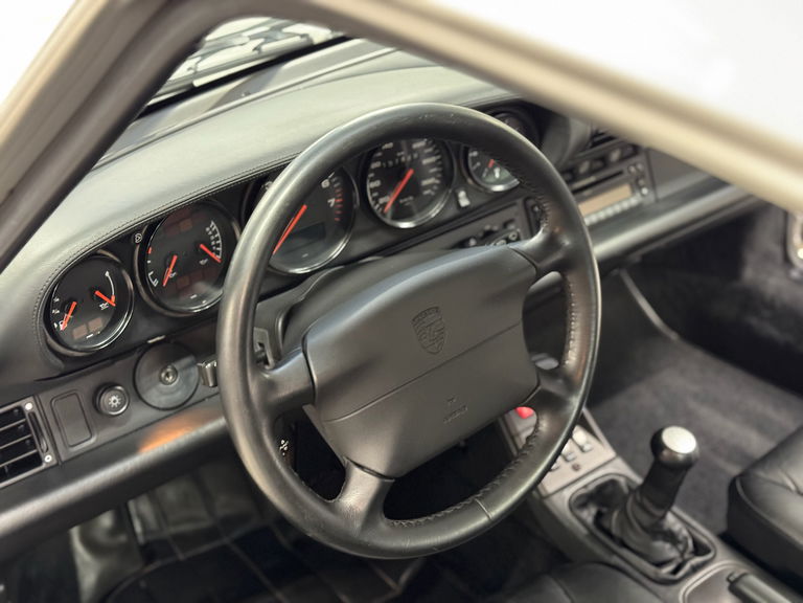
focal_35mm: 48
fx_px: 1113
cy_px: 302
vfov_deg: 30.3
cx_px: 402
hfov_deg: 39.7
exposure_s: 1/20
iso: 1000
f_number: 1.78
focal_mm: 6.76
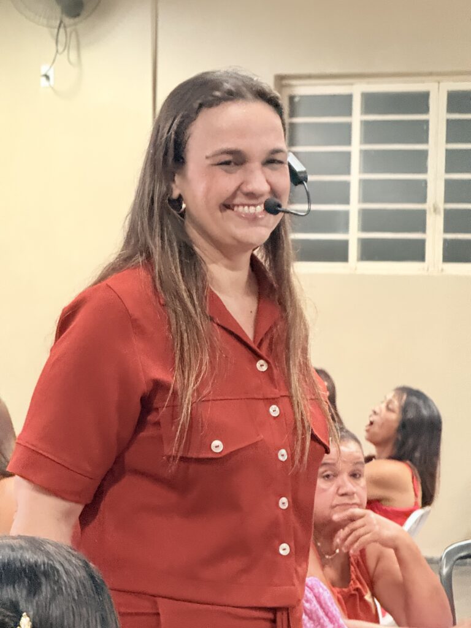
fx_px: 2177
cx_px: 236
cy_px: 314
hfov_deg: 12.3
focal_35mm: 120
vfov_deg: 16.4
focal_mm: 15.66
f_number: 2.8
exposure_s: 1/30
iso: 1250
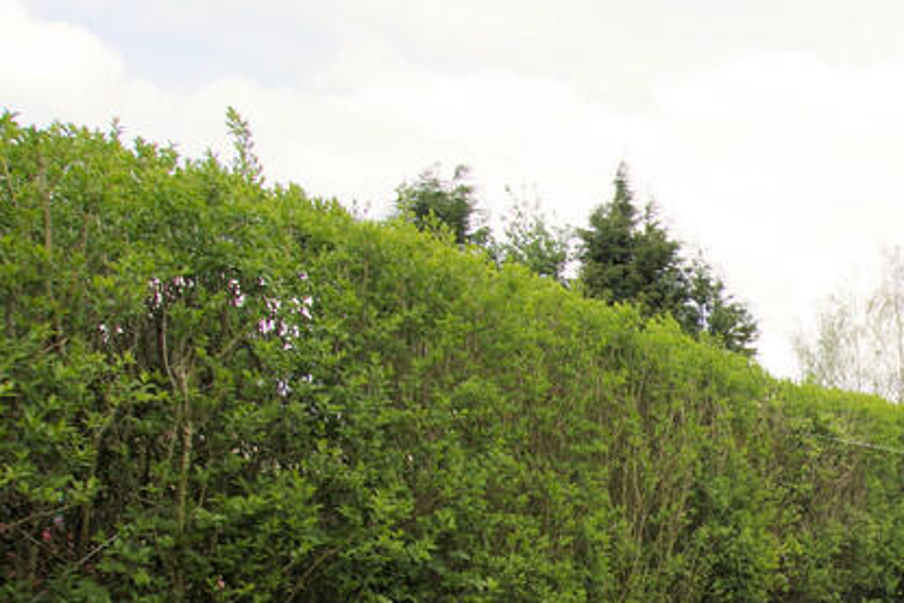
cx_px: 1009
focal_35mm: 37
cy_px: 587
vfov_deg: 33.3
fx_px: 929
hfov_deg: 40.9
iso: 200
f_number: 6.3
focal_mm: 10
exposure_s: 1/160
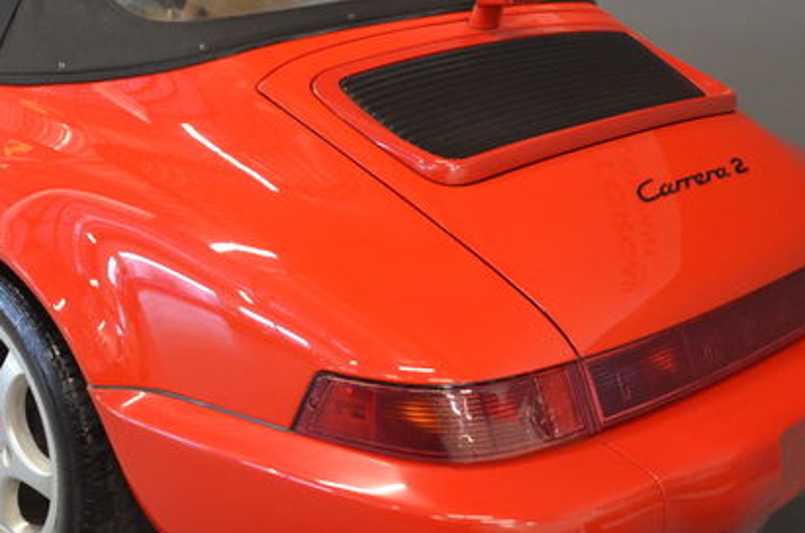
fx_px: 1249
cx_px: 245
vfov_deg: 24.0
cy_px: 182
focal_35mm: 56
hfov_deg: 35.2
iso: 3200
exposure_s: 1/30
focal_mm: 20
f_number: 3.5
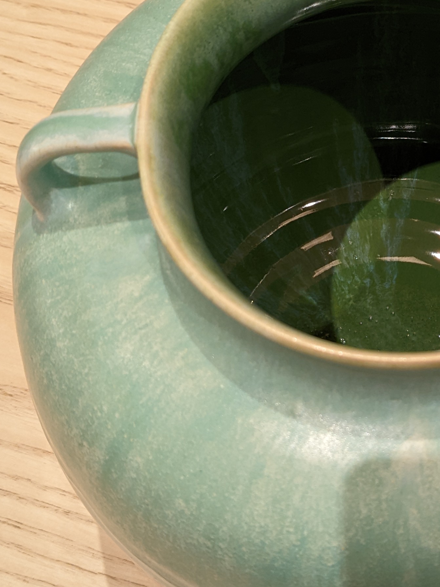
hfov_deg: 23.3
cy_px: 195
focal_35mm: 61
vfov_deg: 31.4
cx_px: 407
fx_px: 1034
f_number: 1.73
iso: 136
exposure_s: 1/60
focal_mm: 4.38
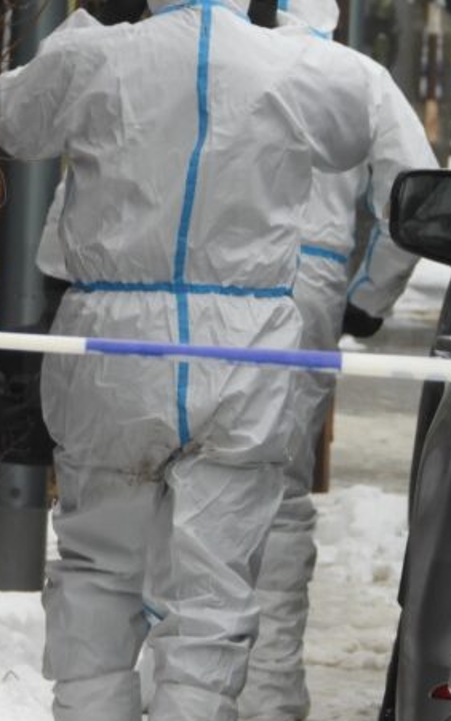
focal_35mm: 891
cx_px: 270
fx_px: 17517
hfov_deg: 1.5
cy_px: 384
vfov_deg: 2.4
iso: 110
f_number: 5
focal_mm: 66.5
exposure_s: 1/125
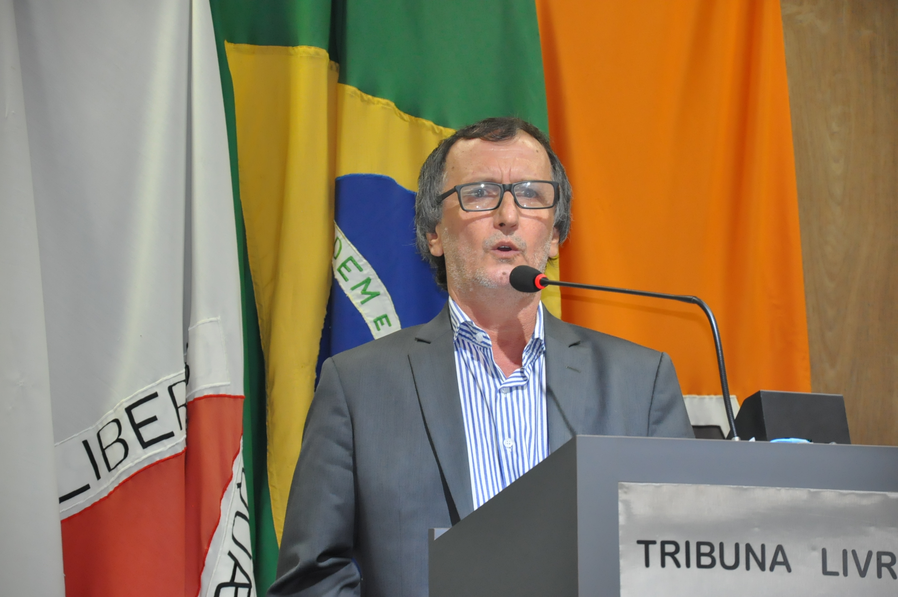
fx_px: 3924
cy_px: 298
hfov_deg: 13.1
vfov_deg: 8.7
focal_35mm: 158
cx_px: 449
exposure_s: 1/60
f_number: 5.6
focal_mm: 105
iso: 2000
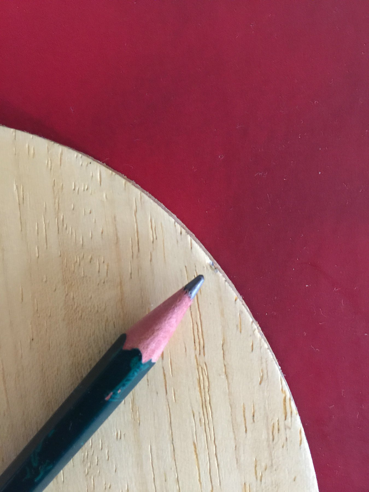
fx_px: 412
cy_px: 246
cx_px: 184
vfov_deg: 61.7
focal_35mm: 29
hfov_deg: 48.2
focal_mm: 4.15
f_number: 2.2
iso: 64
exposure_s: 1/4
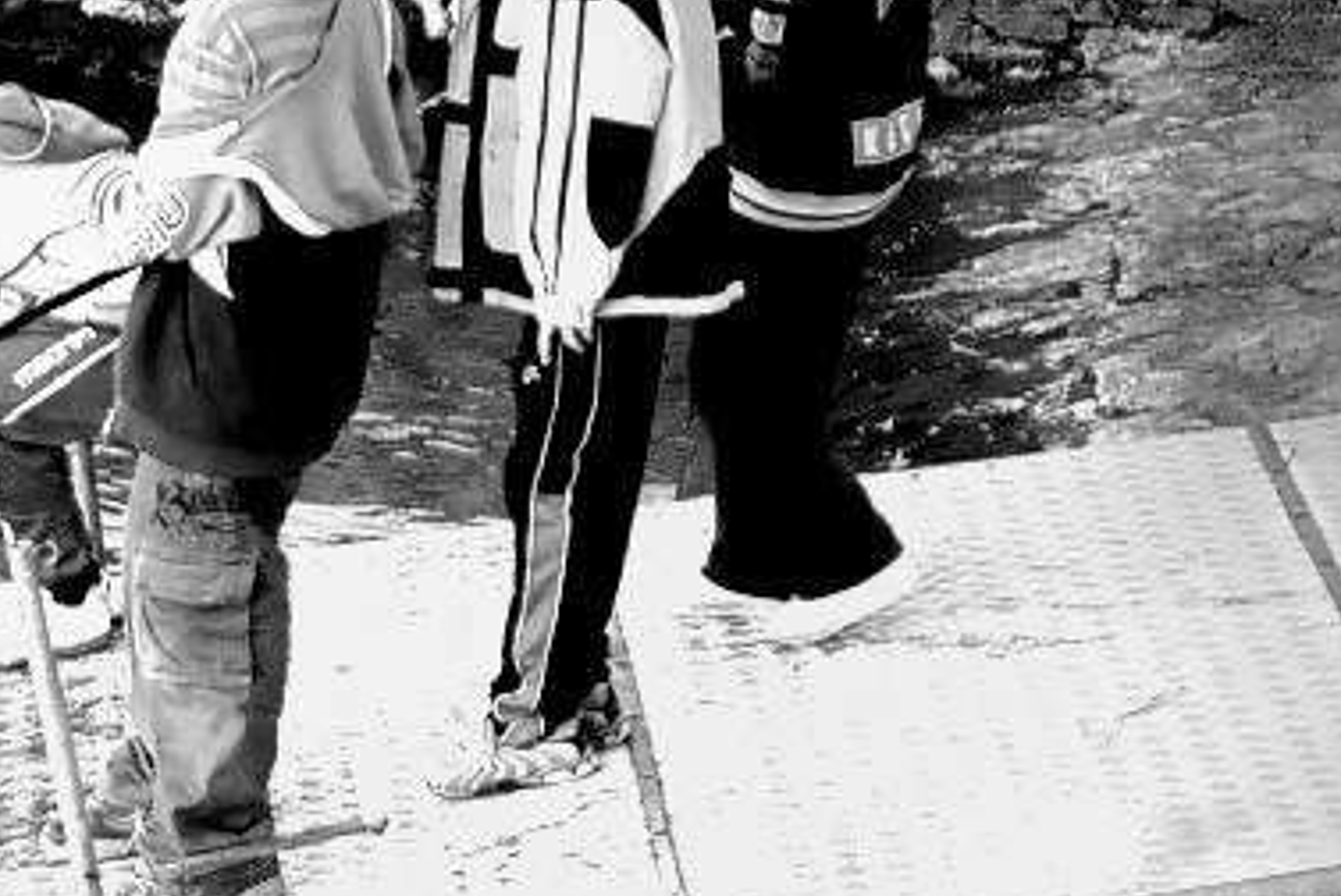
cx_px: 203
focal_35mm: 231
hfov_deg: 8.9
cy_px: -112
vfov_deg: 5.9
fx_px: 8611
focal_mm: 58
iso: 800
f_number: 8
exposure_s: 1/125
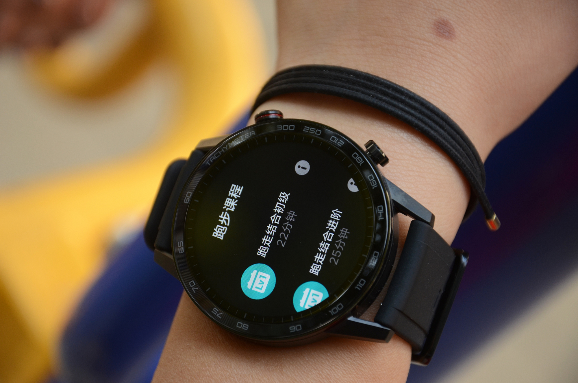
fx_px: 2211
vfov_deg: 9.9
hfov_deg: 14.9
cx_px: 289
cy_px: 192
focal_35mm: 138
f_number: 5.6
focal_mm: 92
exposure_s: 1/125
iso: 500
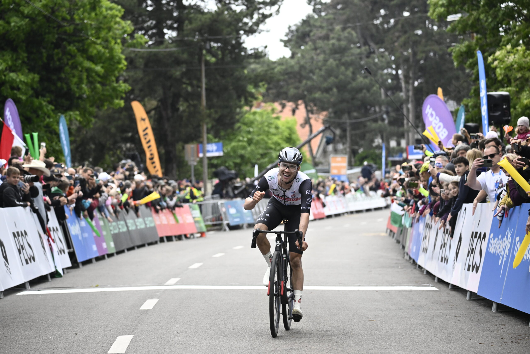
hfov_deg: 15.2
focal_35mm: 135
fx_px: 1987
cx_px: 265
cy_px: 177
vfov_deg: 10.2
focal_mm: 135
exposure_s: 1/1250
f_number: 4.8
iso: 2500
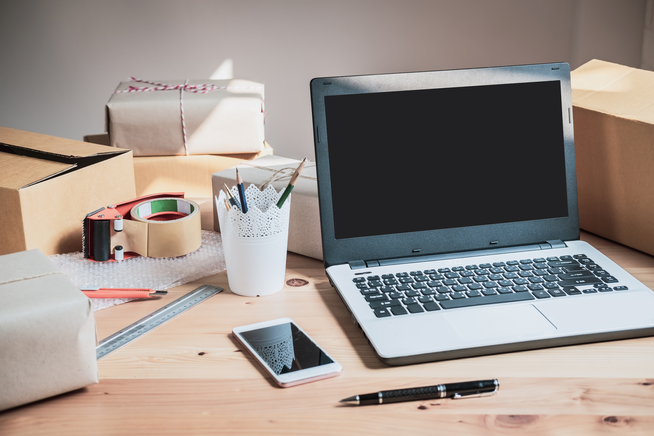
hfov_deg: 37.5
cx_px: 327
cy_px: 218
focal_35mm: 53
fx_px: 963
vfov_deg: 25.5
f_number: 4
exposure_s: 1/60
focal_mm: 35
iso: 200
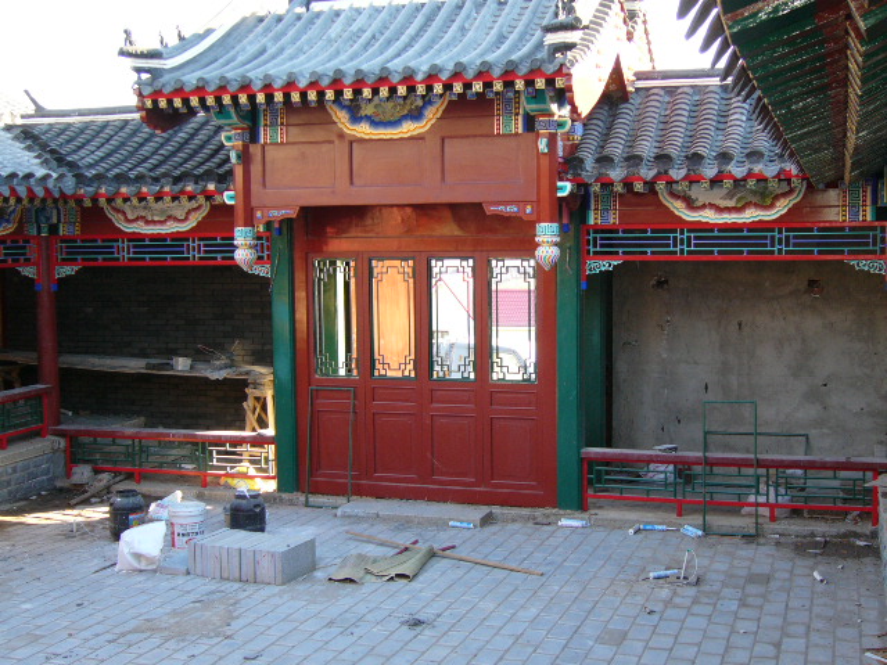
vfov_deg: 32.2
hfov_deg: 42.1
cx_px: 444
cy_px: 332
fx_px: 1153
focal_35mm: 45
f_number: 3.2
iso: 100
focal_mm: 7.5
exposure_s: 1/60
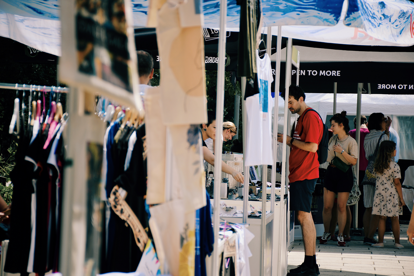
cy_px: 138
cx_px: 207
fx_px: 1552
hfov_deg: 15.2
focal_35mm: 135
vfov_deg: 10.1
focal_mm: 90
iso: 64
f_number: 5.3
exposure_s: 1/400
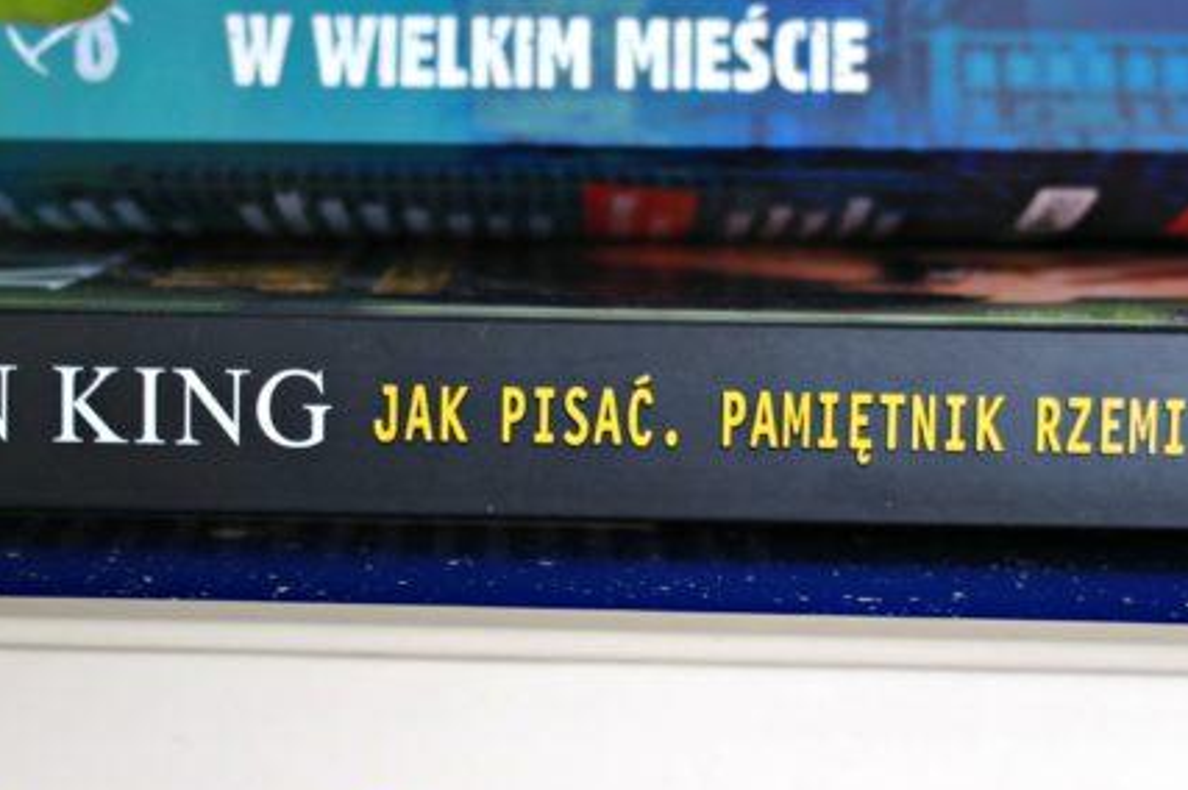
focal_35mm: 72
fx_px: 2374
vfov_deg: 18.9
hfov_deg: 28.1
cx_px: 573
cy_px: 433
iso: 100
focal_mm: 20
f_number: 3.5
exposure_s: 1/40
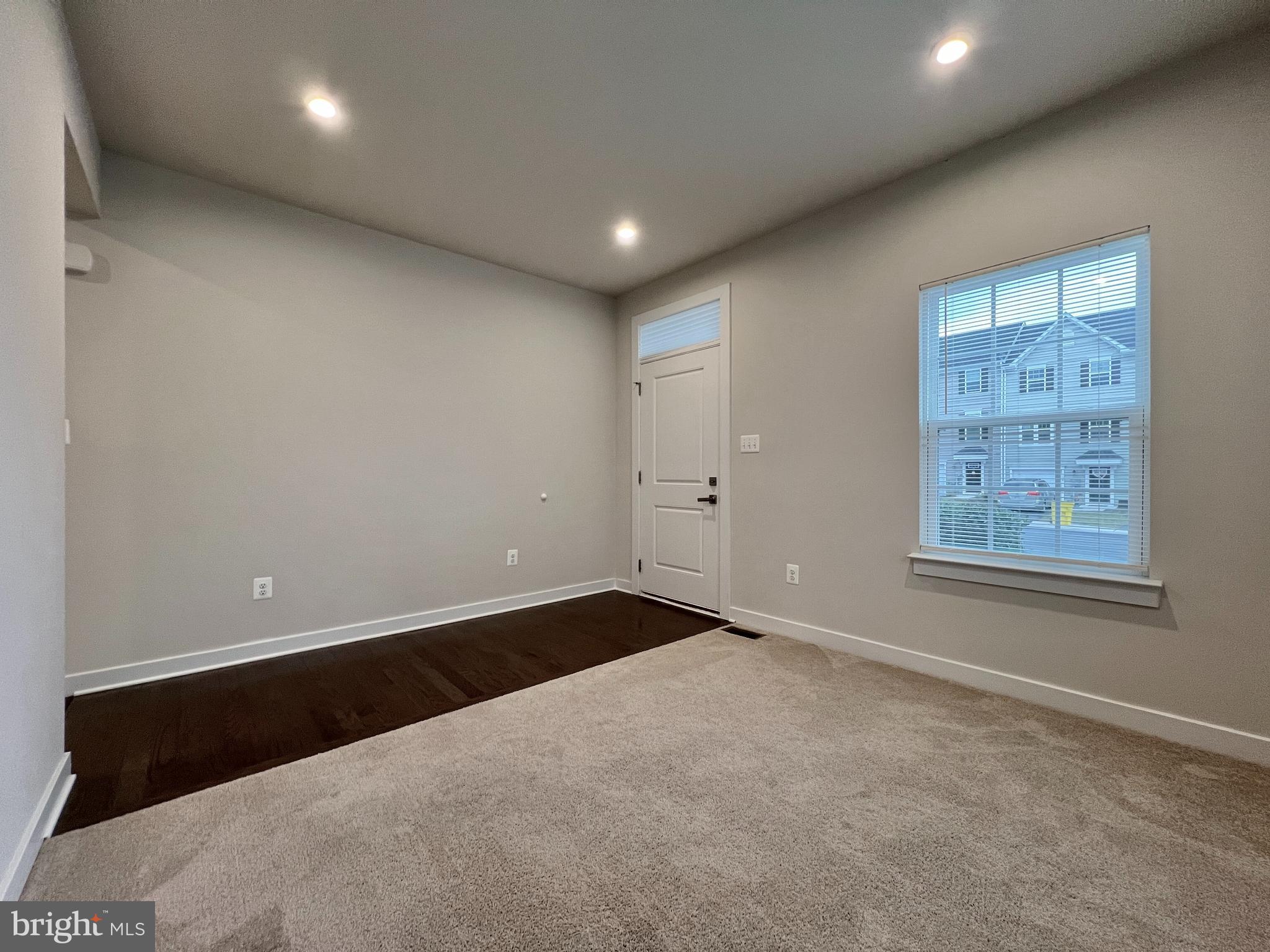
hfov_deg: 106.2
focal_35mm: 13
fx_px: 477
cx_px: 635
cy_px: 476
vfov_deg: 89.9
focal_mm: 1.57
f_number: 1.8
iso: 200
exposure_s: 1/120
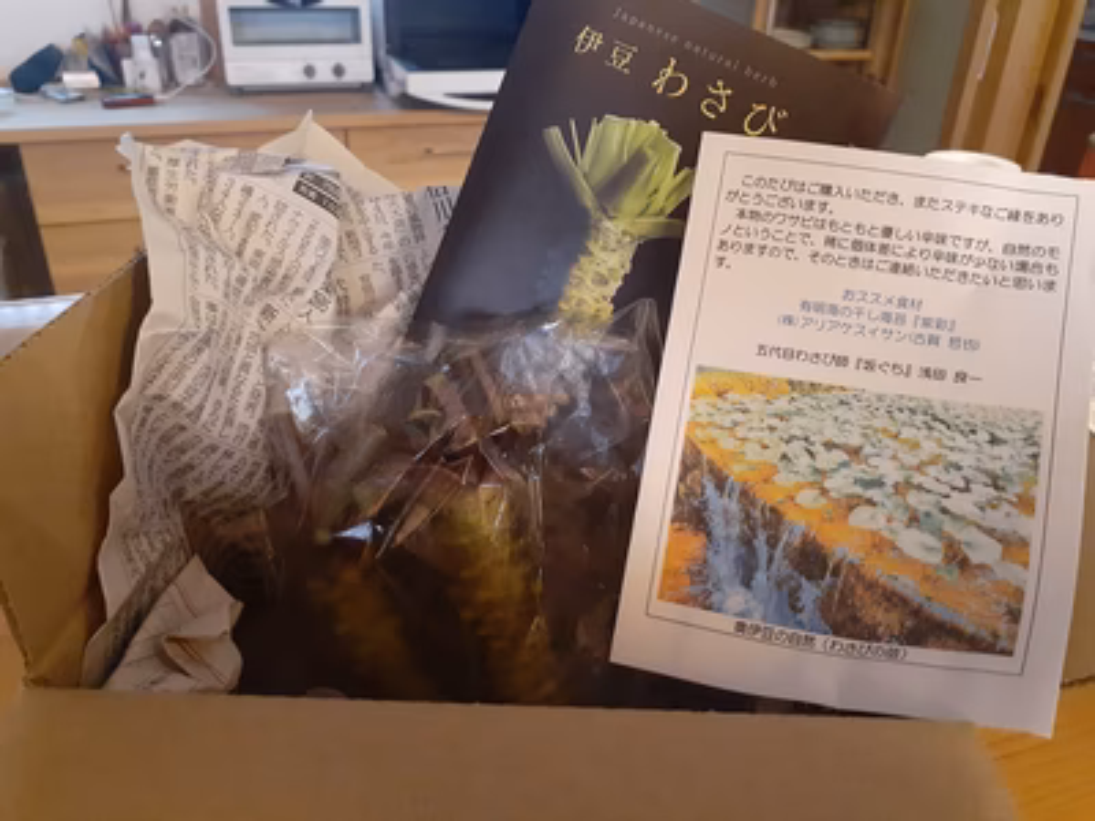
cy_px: 410
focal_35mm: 27
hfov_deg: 65.3
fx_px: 854
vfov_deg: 51.4
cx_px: 548
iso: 800
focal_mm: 3.6
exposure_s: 1/25
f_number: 1.9
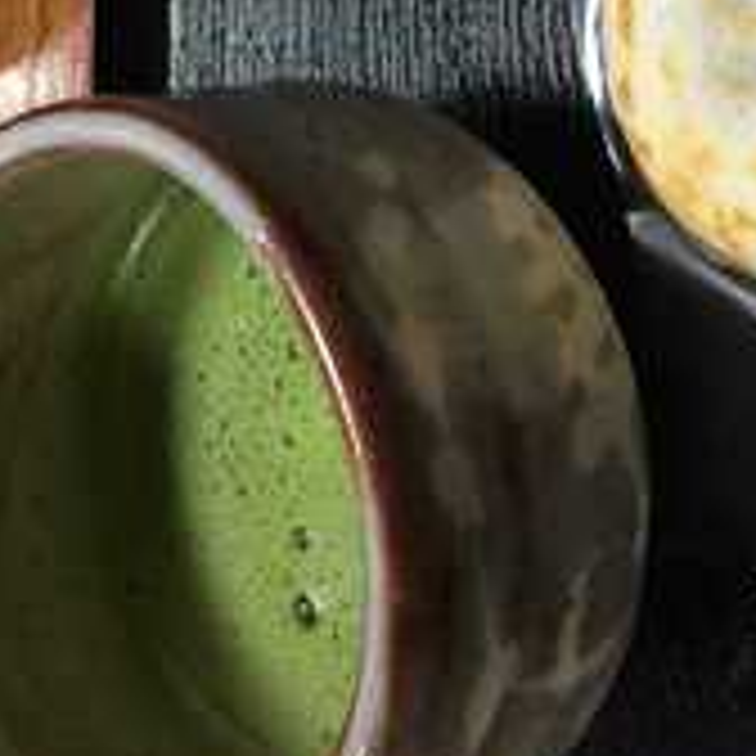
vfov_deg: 25.3
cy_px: 153
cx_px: 580
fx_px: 1655
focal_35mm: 67
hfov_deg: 25.4
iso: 80
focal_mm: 4.15
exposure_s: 1/15
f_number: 2.2
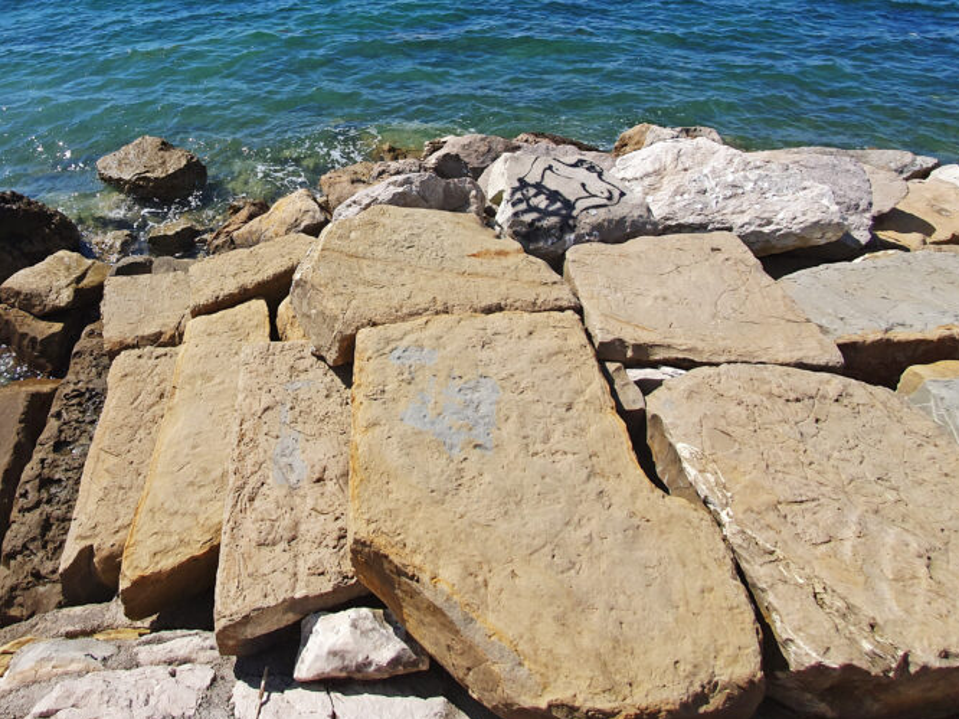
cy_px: 207
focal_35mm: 20
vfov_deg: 63.2
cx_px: 300
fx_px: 554
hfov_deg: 78.4
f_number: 2.2
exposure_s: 1/1256
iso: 50
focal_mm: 1.8
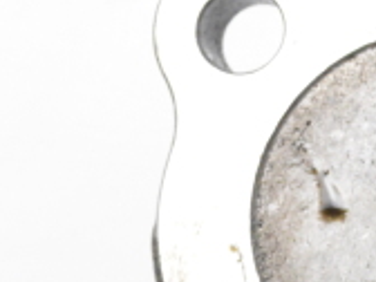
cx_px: 1061
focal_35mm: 352
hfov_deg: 5.4
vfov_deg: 4.2
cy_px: 2
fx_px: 3823
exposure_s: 1/400
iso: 6400
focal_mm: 40
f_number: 10
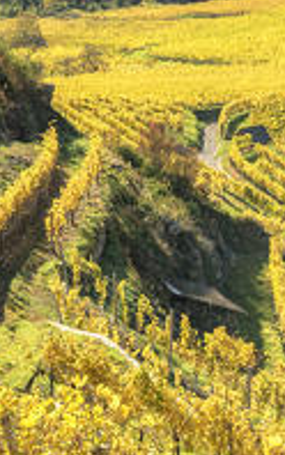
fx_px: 1762
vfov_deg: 14.3
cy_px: -65
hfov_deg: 9.2
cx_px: 140
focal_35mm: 142
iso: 100
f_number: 11
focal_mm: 46
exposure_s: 1/40
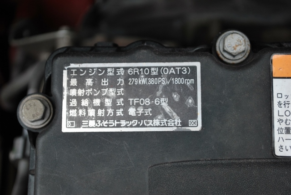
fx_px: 583
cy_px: 98
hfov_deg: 28.0
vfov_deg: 19.0
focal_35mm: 72
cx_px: 146
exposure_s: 1/125
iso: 200
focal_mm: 48
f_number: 5.6
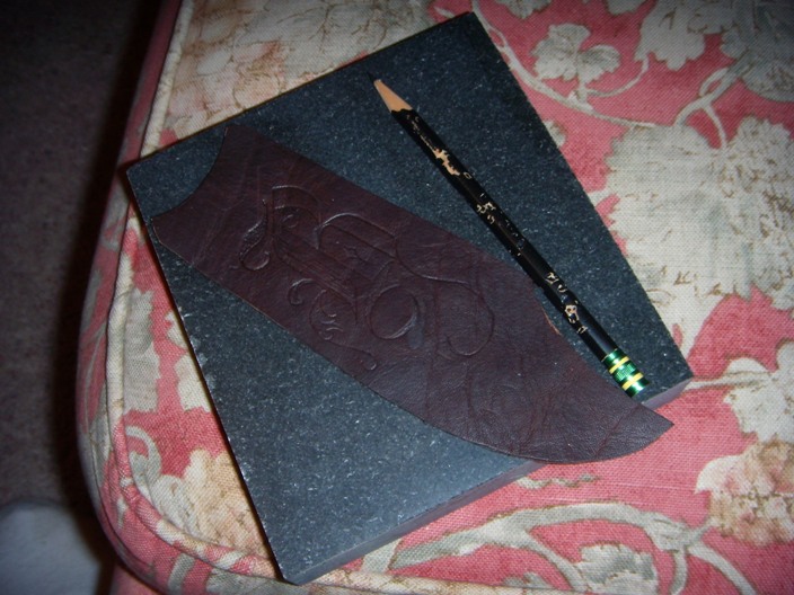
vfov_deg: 37.7
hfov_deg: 49.0
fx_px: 872
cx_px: 397
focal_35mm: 38
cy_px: 298
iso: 64
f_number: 3.5
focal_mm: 6.4
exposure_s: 1/60.2
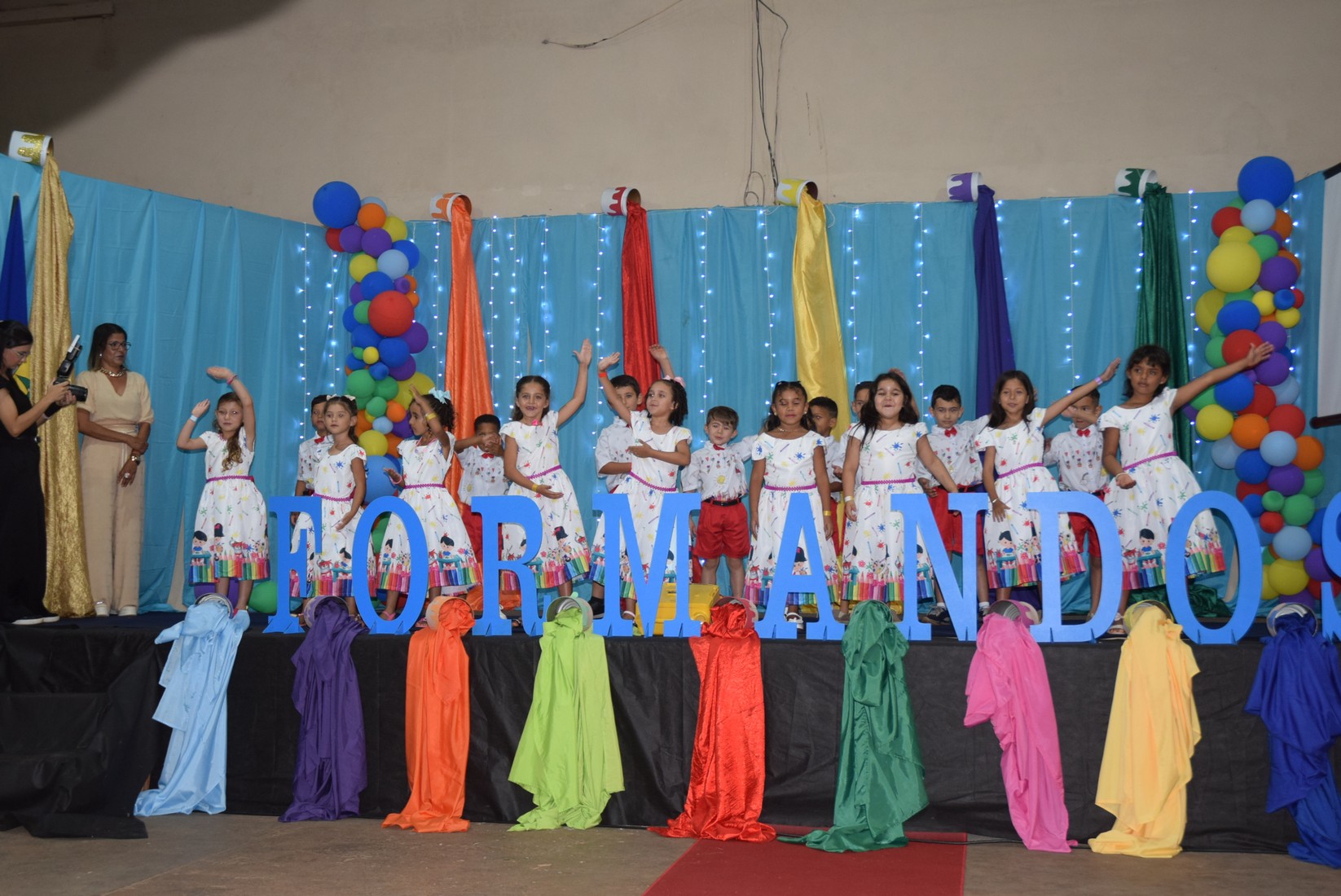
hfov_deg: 44.9
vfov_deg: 30.9
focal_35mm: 44
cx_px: 670
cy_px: 448
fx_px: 1621
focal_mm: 29
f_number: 3.8
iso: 900
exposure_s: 1/60
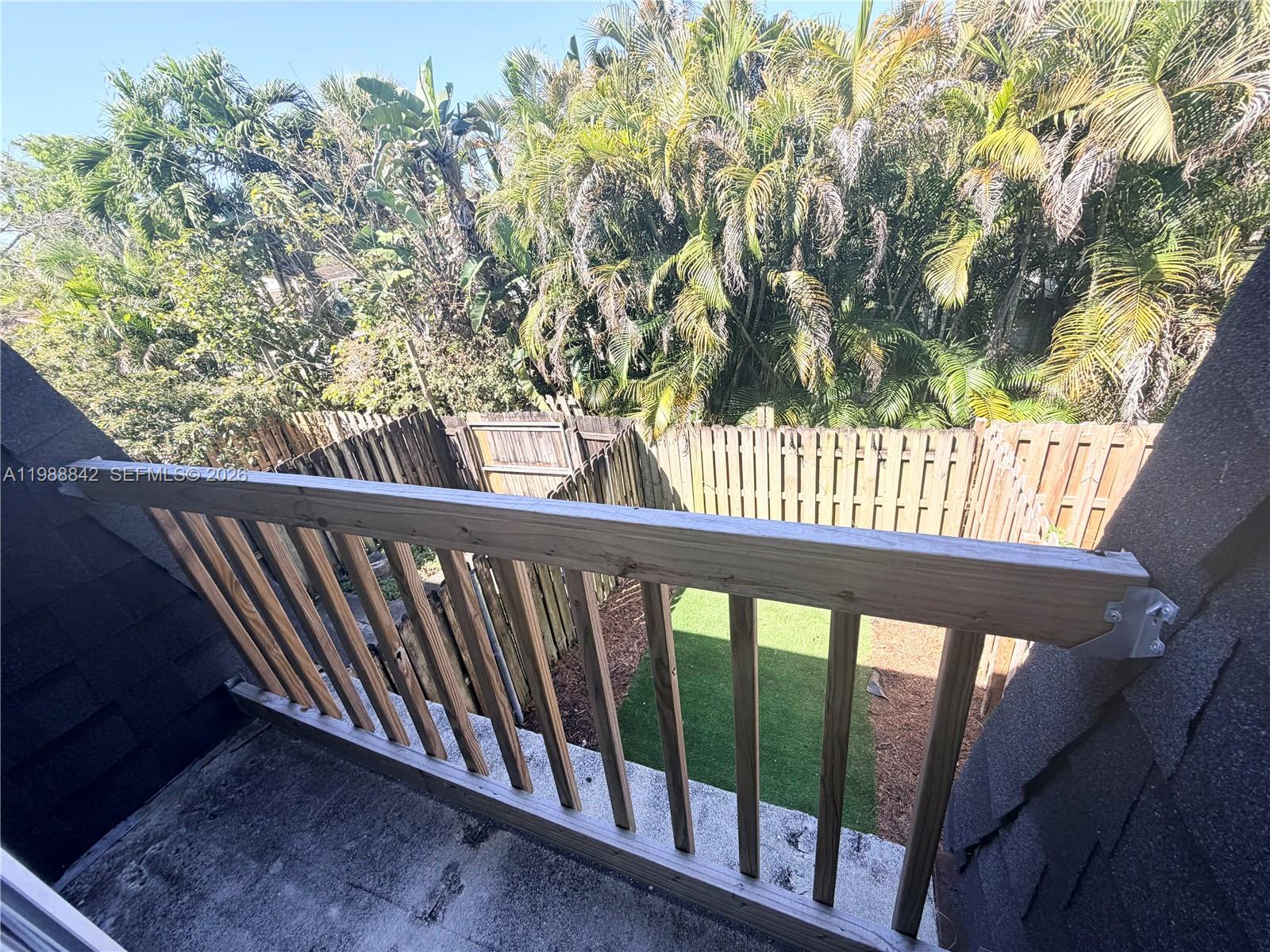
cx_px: 635
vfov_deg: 85.7
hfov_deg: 102.1
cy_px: 476
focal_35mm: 14
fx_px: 514
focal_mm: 2.22
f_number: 2.2
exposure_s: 1/421
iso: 64
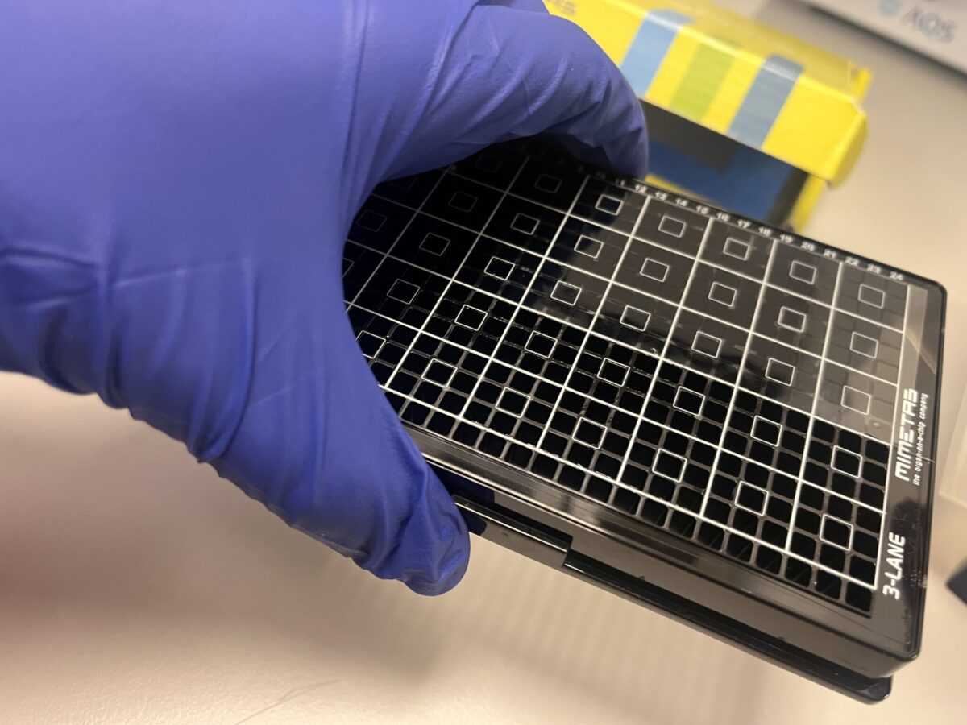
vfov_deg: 53.1
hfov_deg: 67.3
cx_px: 484
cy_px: 362
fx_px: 726
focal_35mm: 26
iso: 250
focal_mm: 5.1
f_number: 1.6
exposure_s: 1/50
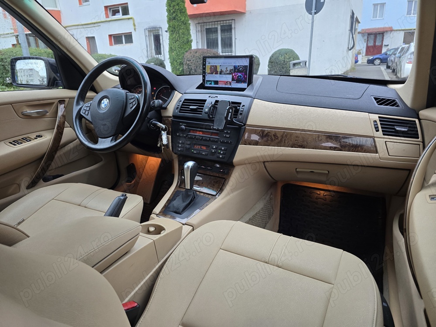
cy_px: 164
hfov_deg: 73.9
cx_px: 218
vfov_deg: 58.9
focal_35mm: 23
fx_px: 290
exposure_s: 1/180
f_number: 1.7
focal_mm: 6.3
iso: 125
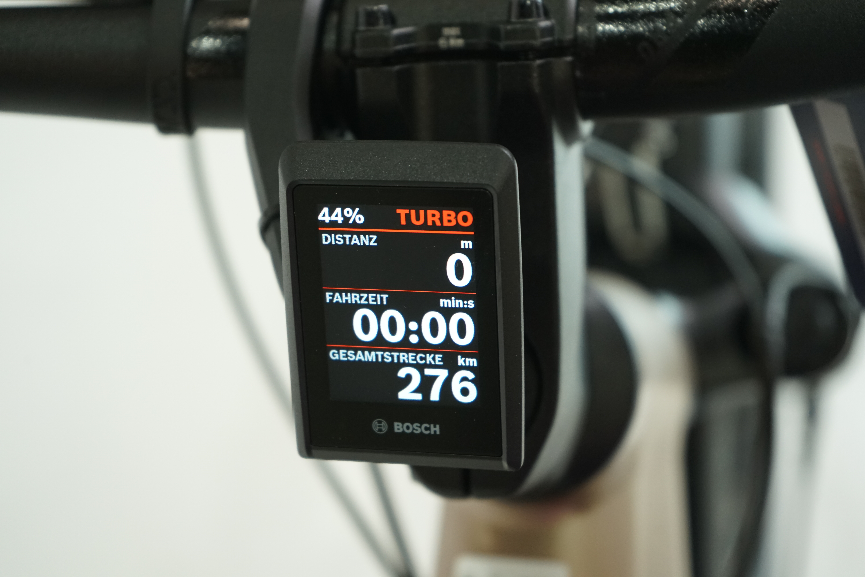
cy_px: 288
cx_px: 432
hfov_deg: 28.8
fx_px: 1682
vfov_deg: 19.5
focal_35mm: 70
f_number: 5.6
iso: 1600
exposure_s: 1/200
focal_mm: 70
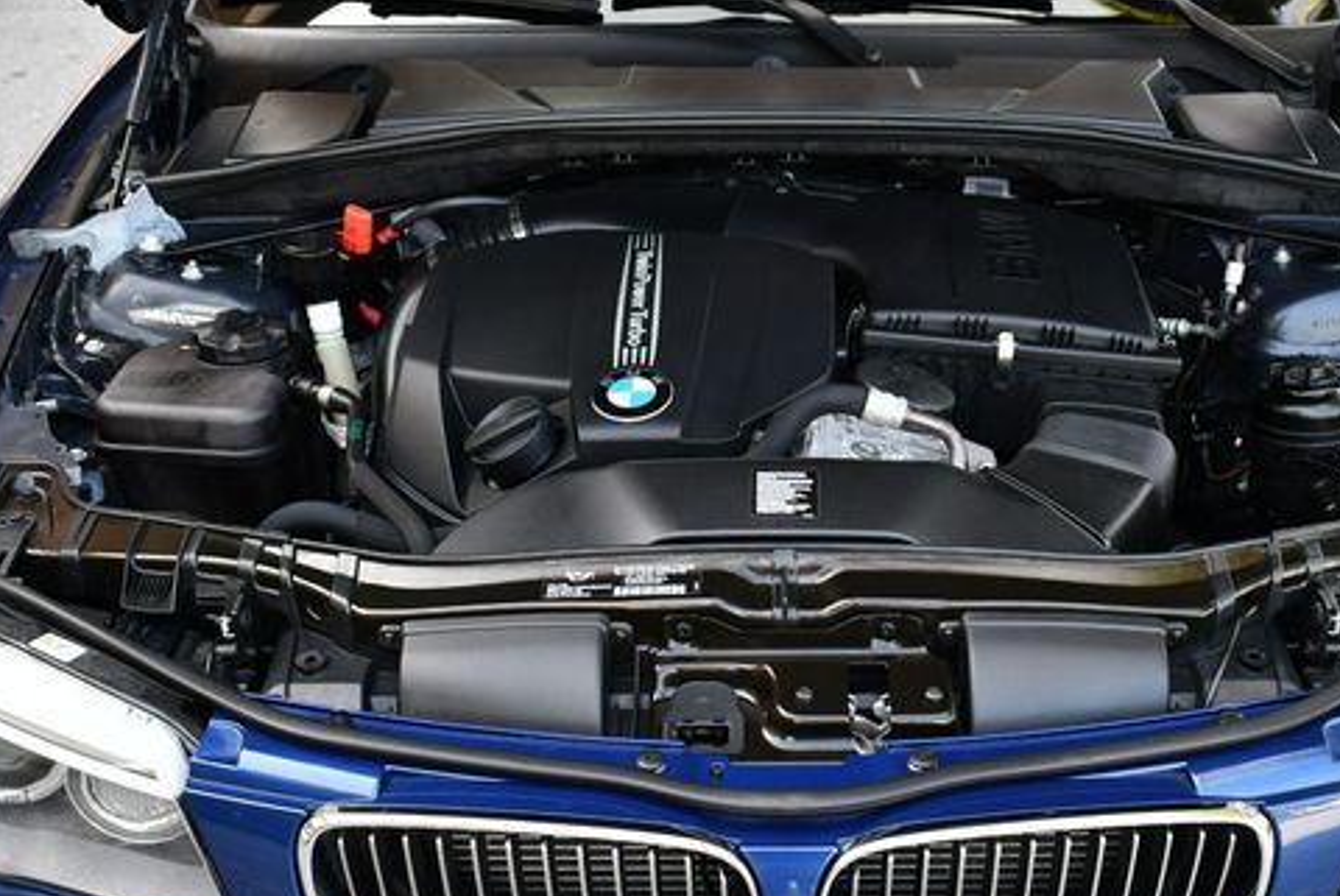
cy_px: 458
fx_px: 1788
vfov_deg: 28.1
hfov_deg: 41.0
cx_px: 773
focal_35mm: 48
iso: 400
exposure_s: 1/250
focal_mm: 18
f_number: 3.5
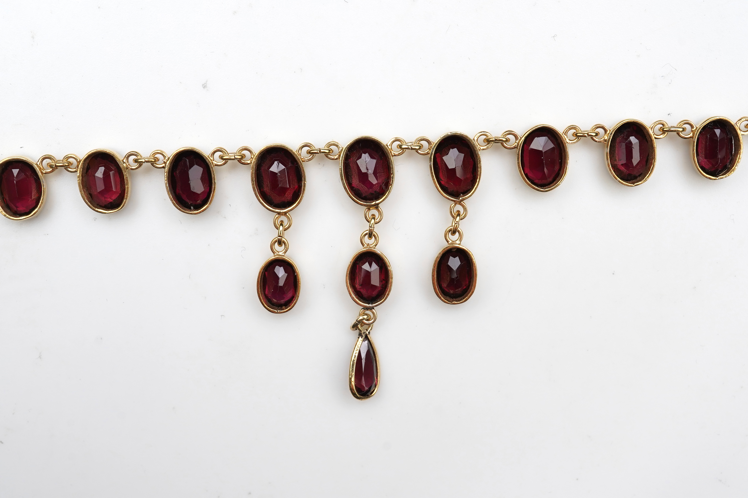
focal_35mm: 45
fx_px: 935
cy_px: 249
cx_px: 374
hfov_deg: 43.6
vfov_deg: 29.9
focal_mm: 30
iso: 640
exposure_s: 1/125
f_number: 18
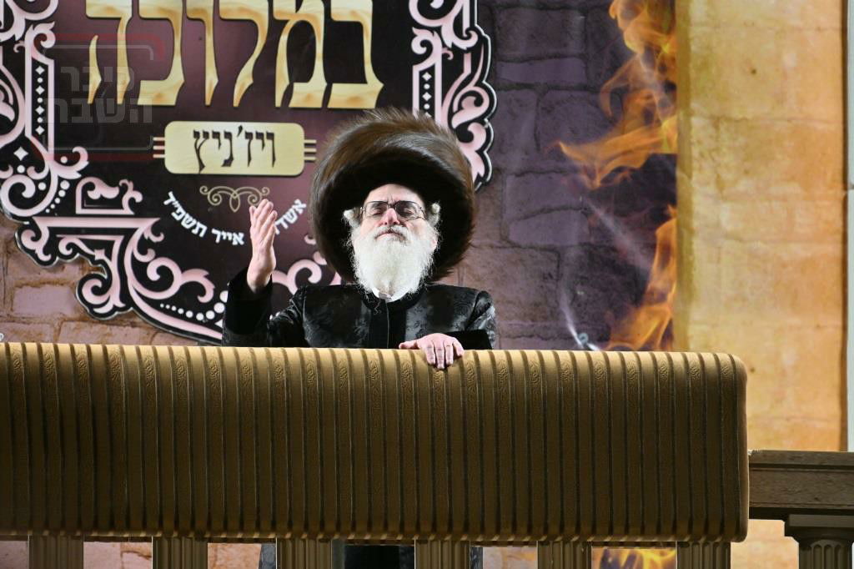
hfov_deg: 6.9
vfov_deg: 4.6
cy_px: 284
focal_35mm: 300
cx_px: 427
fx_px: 7114
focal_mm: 200
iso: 500
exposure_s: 1/160
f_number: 2.8
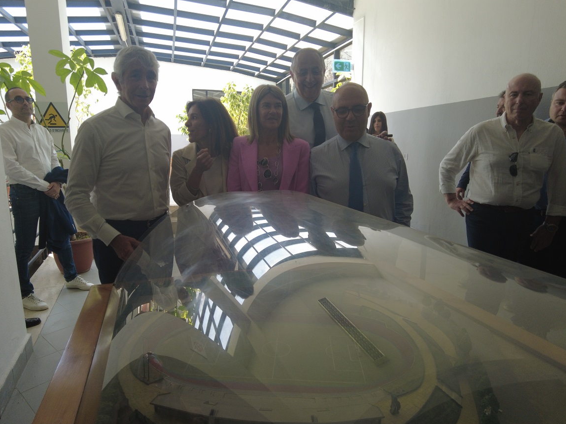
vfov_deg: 63.4
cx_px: 272
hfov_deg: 79.0
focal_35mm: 21
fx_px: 343
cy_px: 210
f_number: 1.8
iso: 100
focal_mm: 4.4
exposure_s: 1/100
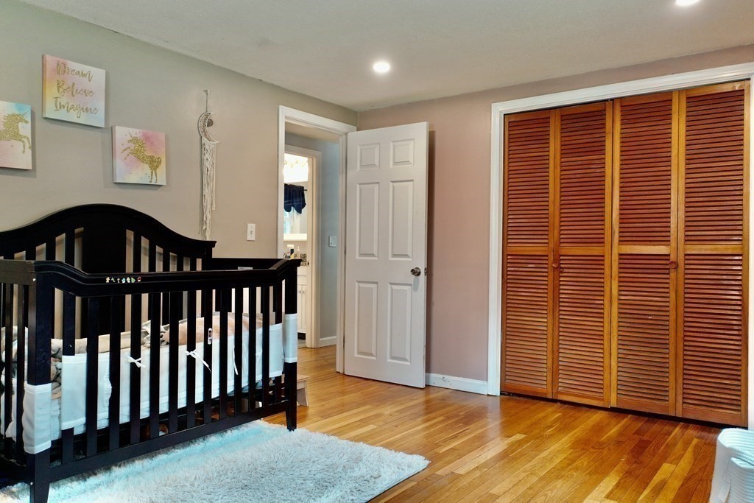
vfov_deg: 46.4
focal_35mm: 28
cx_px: 377
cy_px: 252
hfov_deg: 65.5
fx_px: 586
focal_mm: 10.26
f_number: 2.8
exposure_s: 1/30
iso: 250
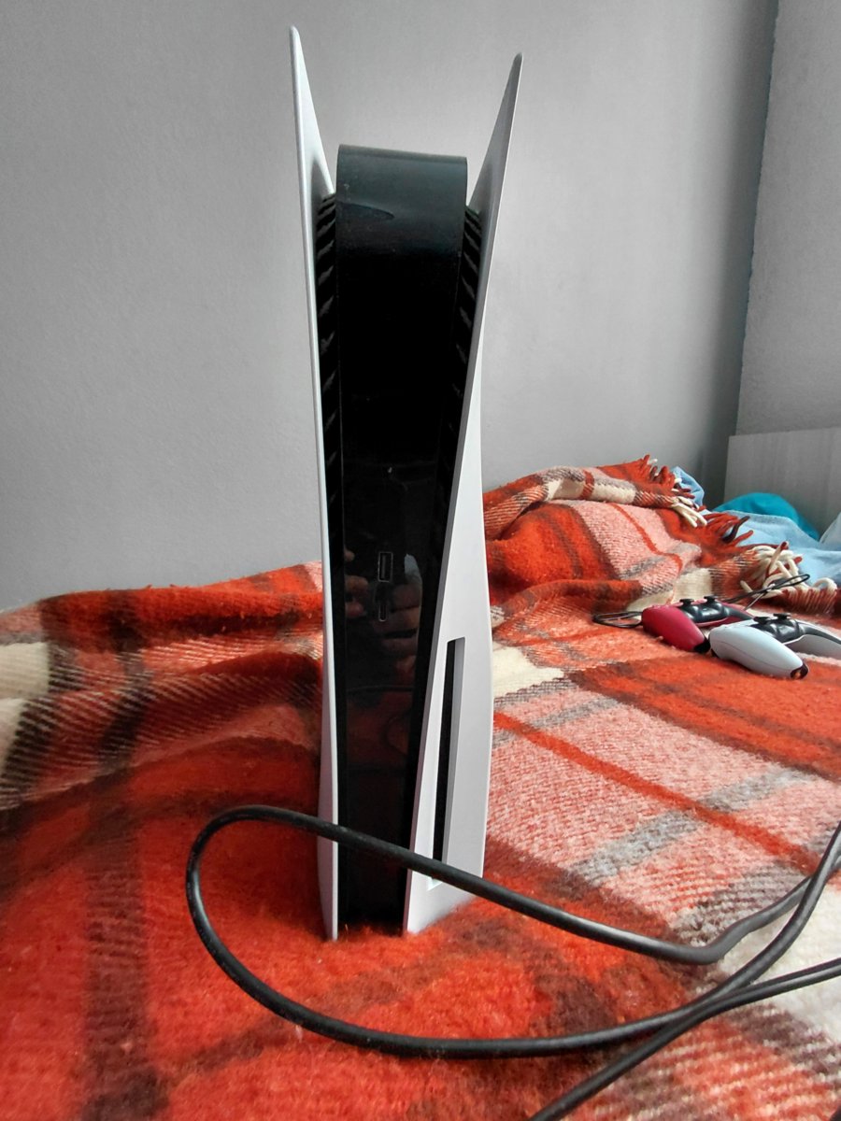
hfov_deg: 78.1
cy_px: 560
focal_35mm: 16
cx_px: 420
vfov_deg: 94.5
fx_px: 518
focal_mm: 1.64
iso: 125
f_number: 2.2
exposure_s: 1/60
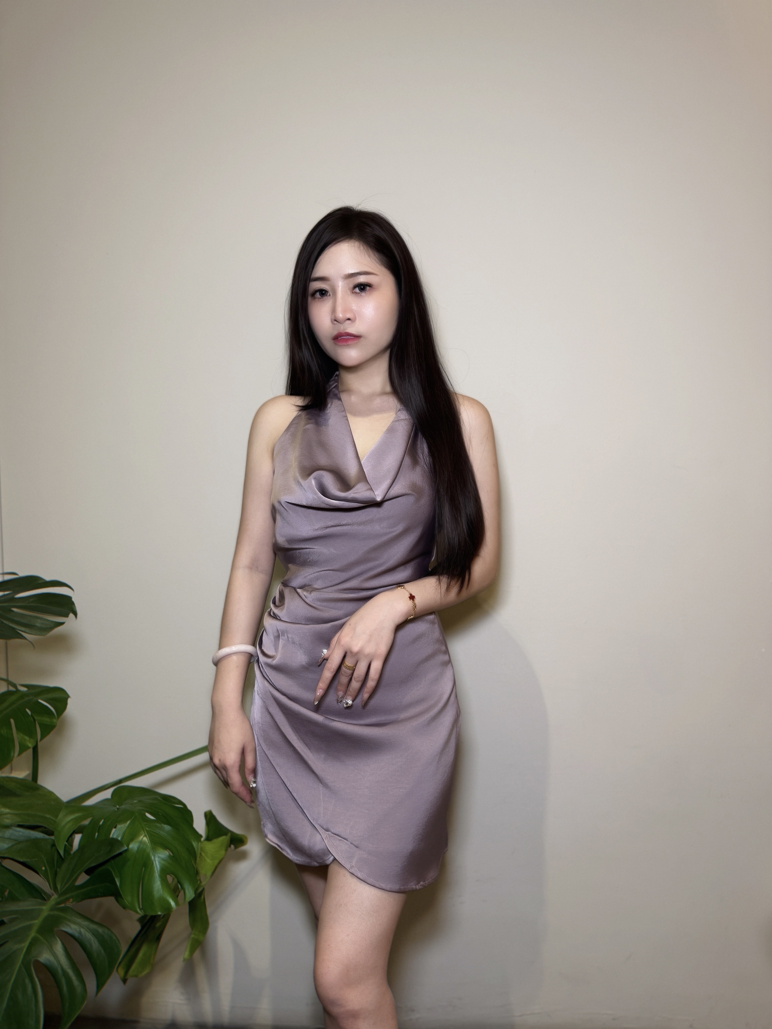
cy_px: 514
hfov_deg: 56.8
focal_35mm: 24
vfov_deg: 71.6
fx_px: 714
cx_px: 386
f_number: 1.78
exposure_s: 1/100
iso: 160
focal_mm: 6.76
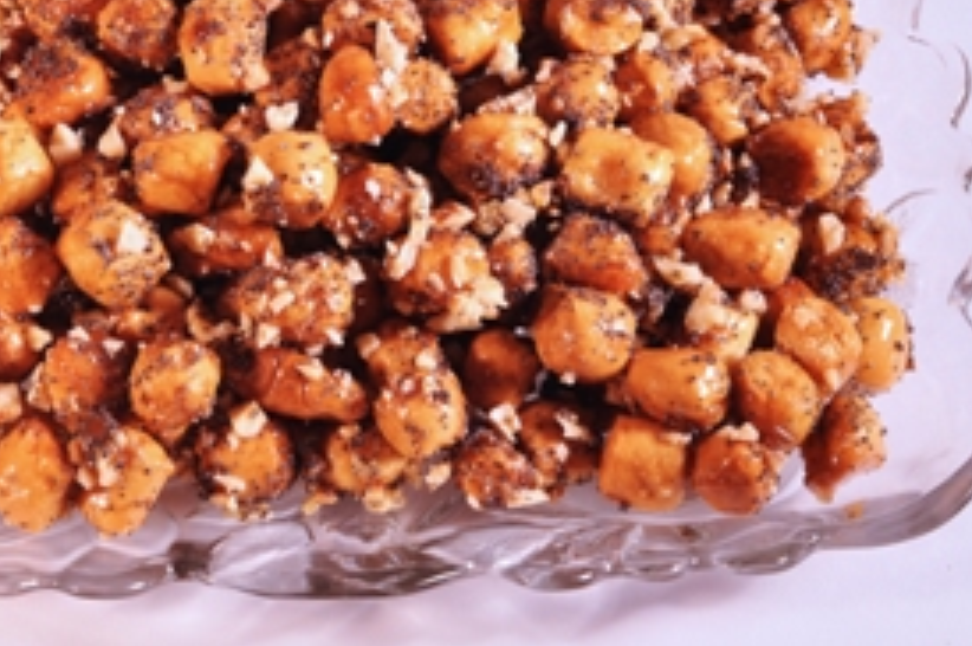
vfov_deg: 11.1
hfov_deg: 16.6
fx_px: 3317
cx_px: 284
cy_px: 197
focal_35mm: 123
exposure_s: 1/20
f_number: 11
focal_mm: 50
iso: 200
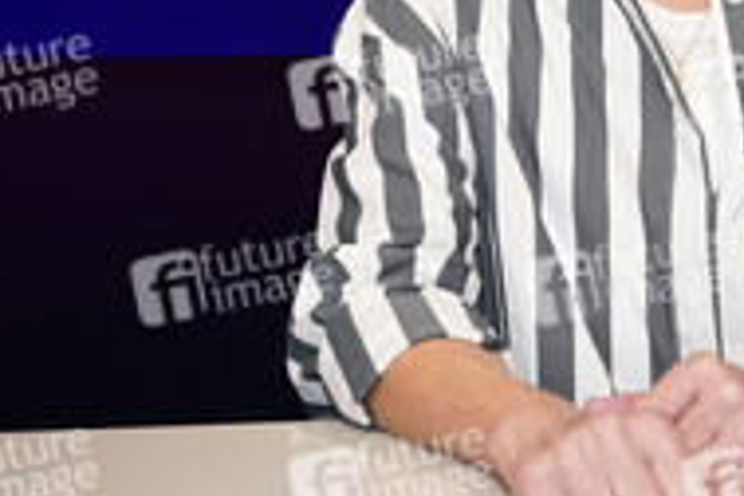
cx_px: 679
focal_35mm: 81
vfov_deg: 16.5
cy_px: -16
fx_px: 1674
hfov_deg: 24.3
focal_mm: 34
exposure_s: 1/125
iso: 2000
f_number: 5.6
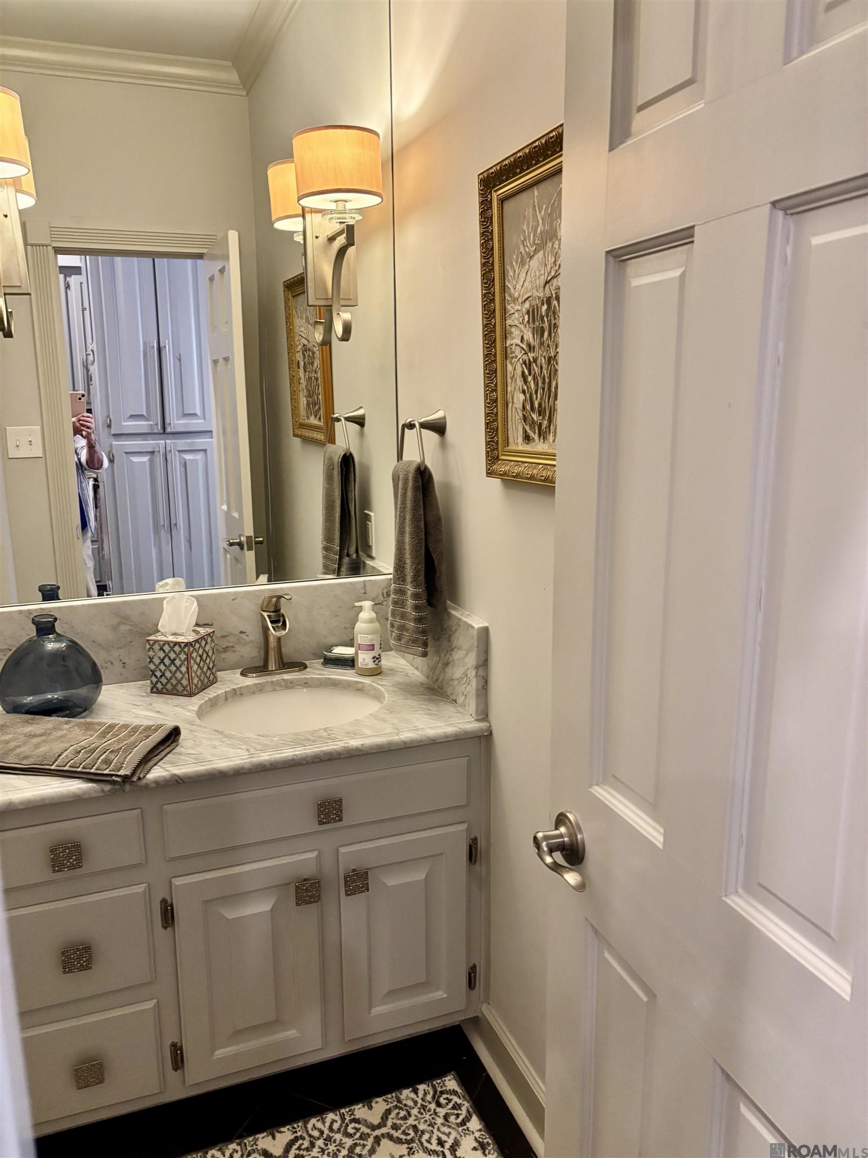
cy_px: 579
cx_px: 434
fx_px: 869
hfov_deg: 53.1
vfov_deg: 67.3
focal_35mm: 26
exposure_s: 1/60
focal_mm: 5.96
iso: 500
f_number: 1.6
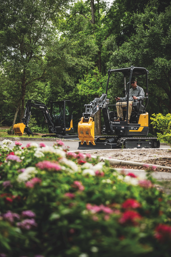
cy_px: 128
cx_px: 86
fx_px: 363
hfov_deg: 26.5
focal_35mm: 51
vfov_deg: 38.9
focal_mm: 51
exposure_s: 1/640
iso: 250
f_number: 2.8
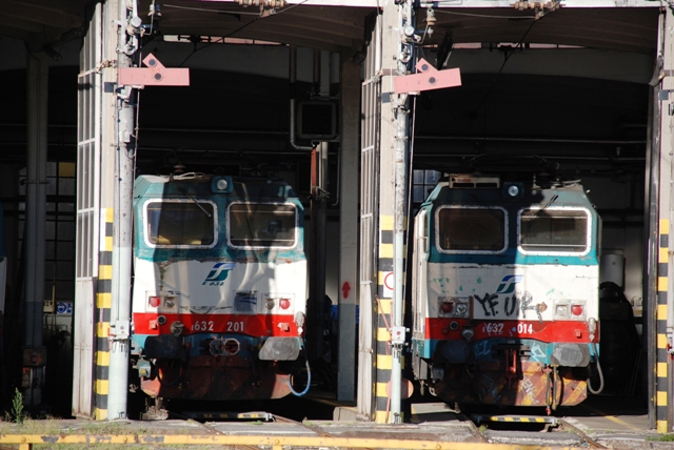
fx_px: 3795
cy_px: 225
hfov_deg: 10.2
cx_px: 337
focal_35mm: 202
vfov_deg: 6.8
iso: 200
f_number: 5.6
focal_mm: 135
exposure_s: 1/400
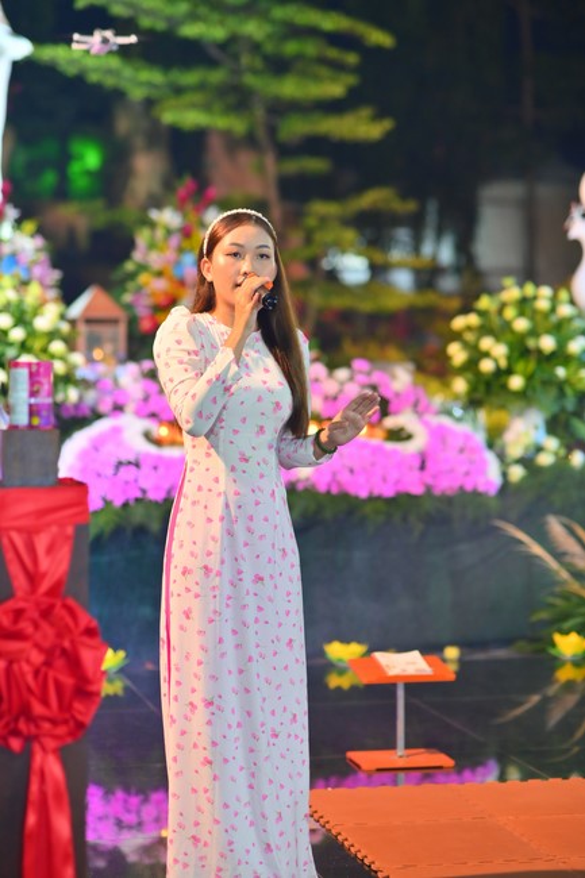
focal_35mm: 85
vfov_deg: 23.9
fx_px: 2073
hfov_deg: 16.1
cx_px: 292
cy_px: 439
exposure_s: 1/160
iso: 1000
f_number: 2.5
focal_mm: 85
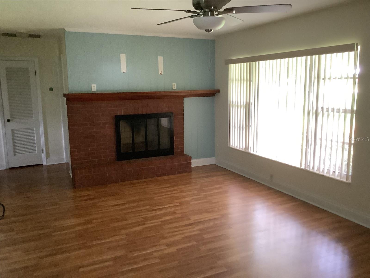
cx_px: 185
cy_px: 139
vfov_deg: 45.4
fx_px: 331
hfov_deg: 58.4
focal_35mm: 31
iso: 250
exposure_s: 1/50
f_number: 2.4
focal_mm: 3.3
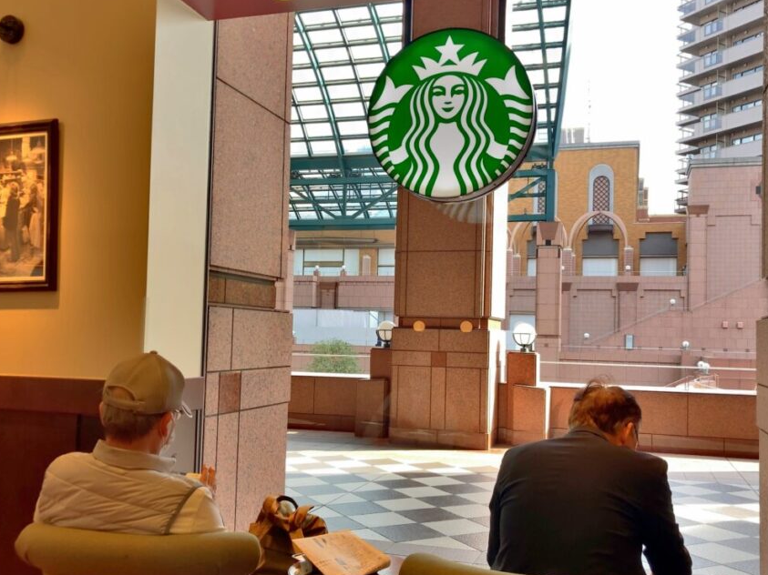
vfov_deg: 41.7
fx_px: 754
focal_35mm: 34
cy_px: 318
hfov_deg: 53.9
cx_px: 409
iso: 20
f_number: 1.8
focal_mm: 3.99
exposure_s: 1/100
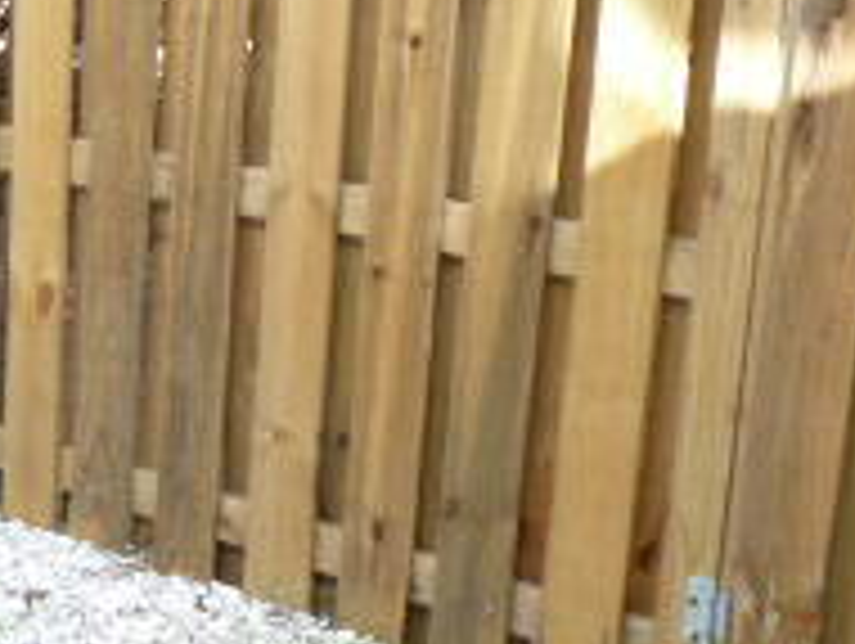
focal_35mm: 84
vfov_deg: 17.6
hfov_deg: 20.8
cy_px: 288
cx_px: -310
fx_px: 2077
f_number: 2.8
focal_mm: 4.4
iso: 100
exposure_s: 1/80
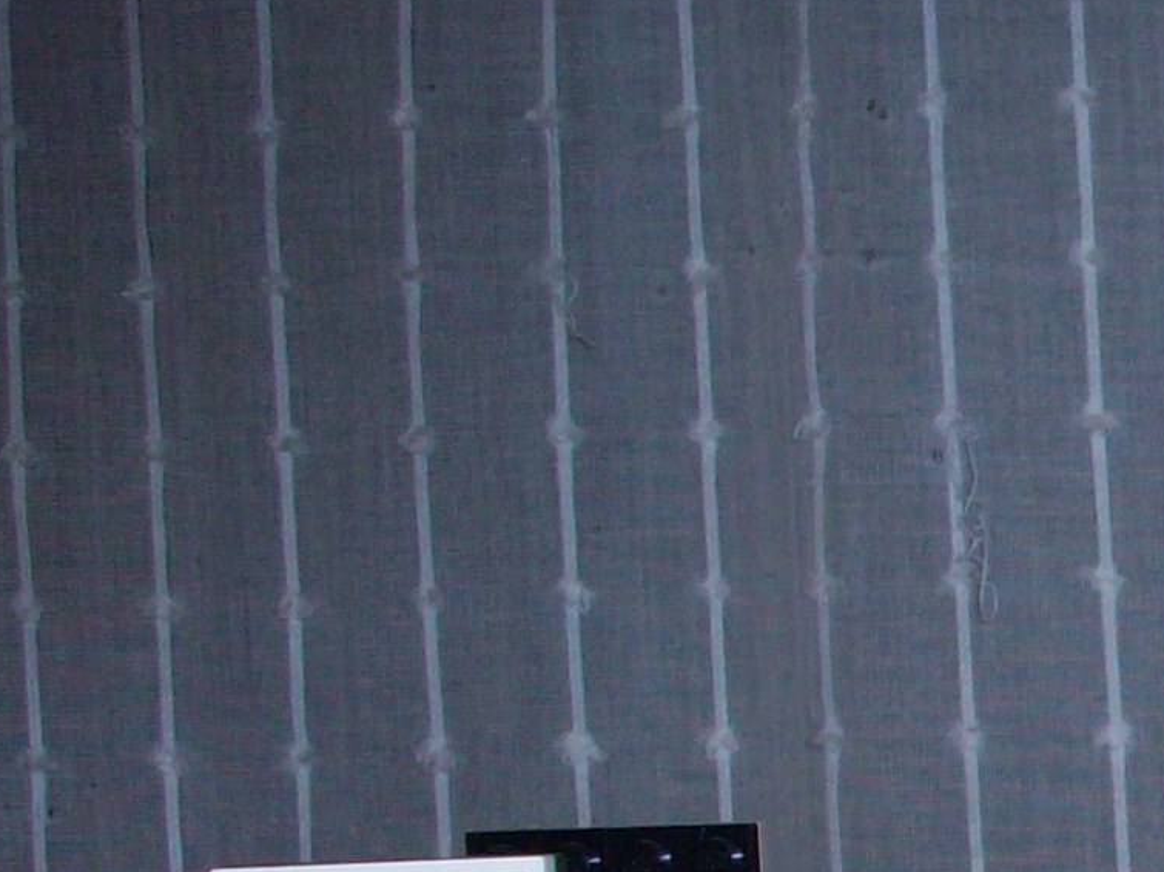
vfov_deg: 11.3
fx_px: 4270
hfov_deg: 14.2
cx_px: 1927
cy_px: 1240
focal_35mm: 127
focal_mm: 6.2
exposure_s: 1/64
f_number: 2.8
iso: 80
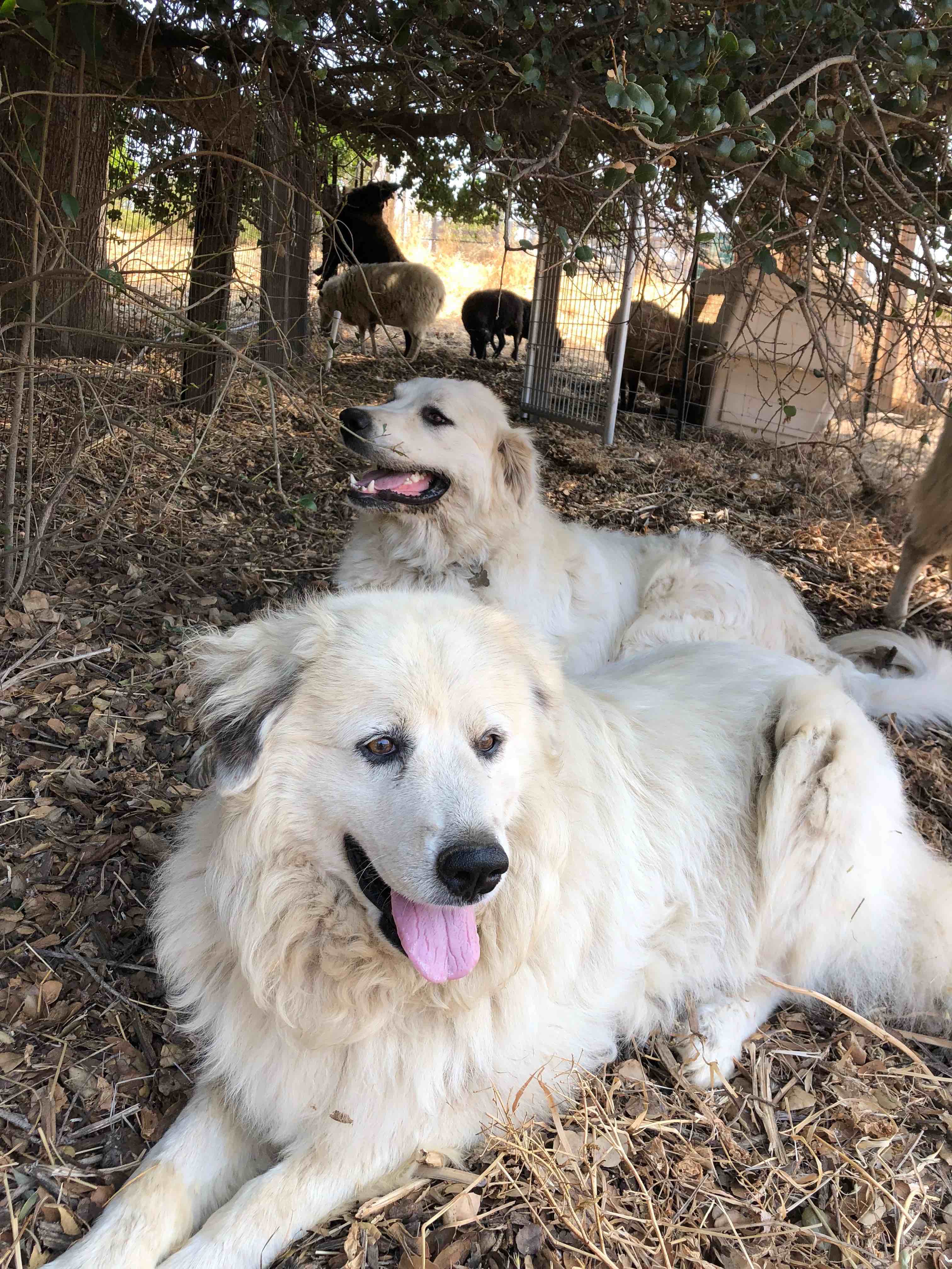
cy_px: 634
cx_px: 476
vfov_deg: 63.4
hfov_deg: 49.7
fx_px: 1027
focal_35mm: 28
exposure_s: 1/390
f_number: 1.8
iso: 20
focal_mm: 3.99
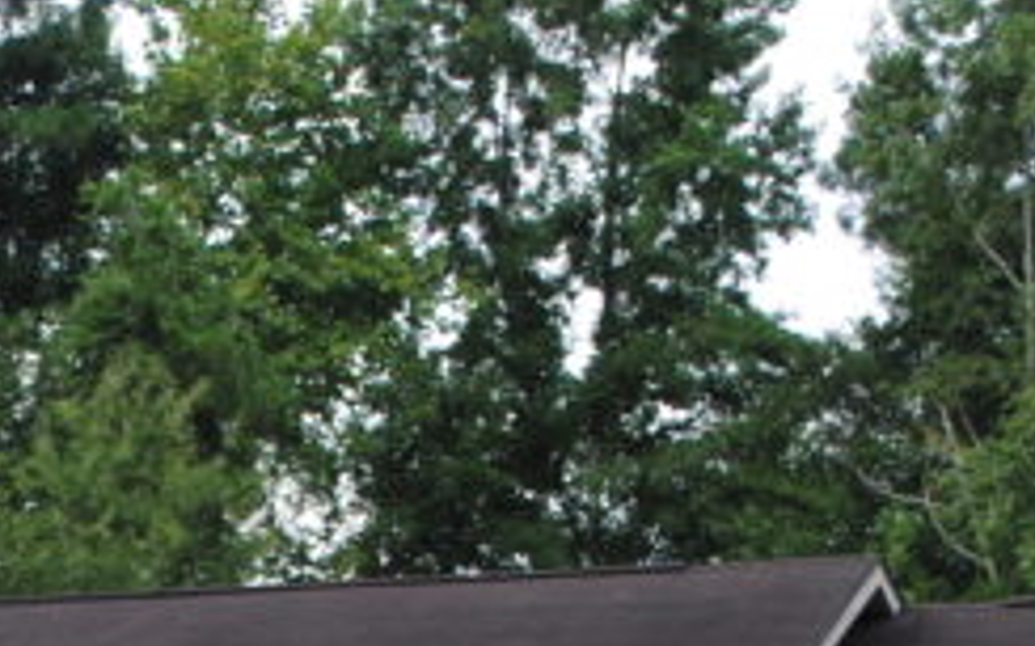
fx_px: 4061
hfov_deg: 14.3
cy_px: 1030
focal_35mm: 144
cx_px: 63
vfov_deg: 8.8
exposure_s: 1/125
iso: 200
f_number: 5.6
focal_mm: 30
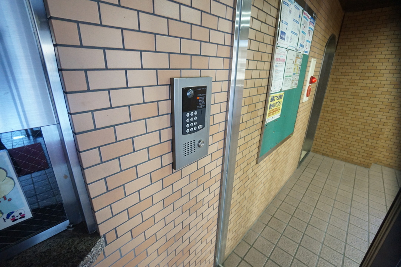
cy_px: 134
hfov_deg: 100.4
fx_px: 167
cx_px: 200
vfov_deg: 77.3
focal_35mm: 15
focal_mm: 10
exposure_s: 1/60
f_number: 4
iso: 3200
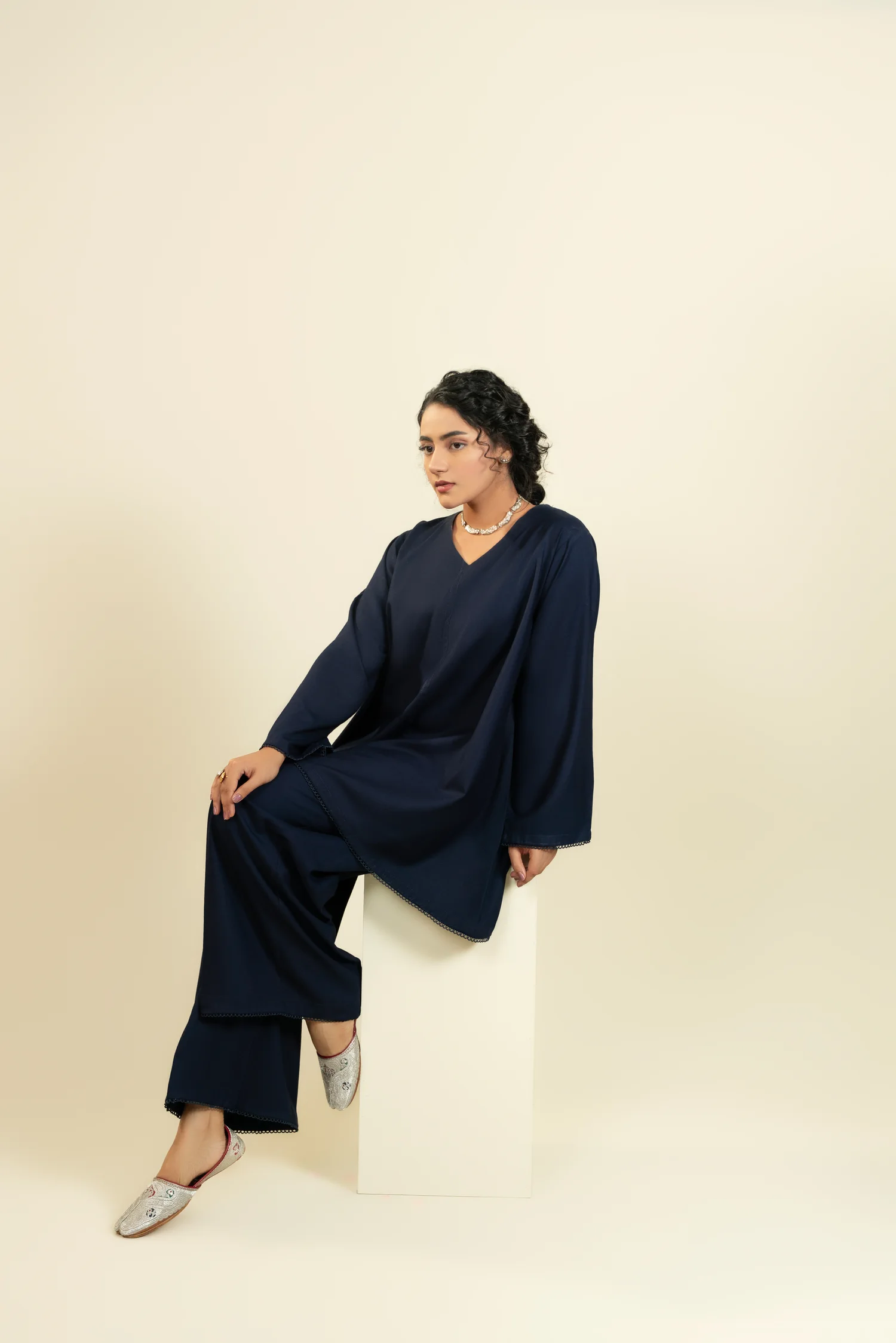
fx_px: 1653
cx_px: 448
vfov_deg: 44.2
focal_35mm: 44
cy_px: 672
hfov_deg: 30.3
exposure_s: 1/250
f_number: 5
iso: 200
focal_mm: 44.3
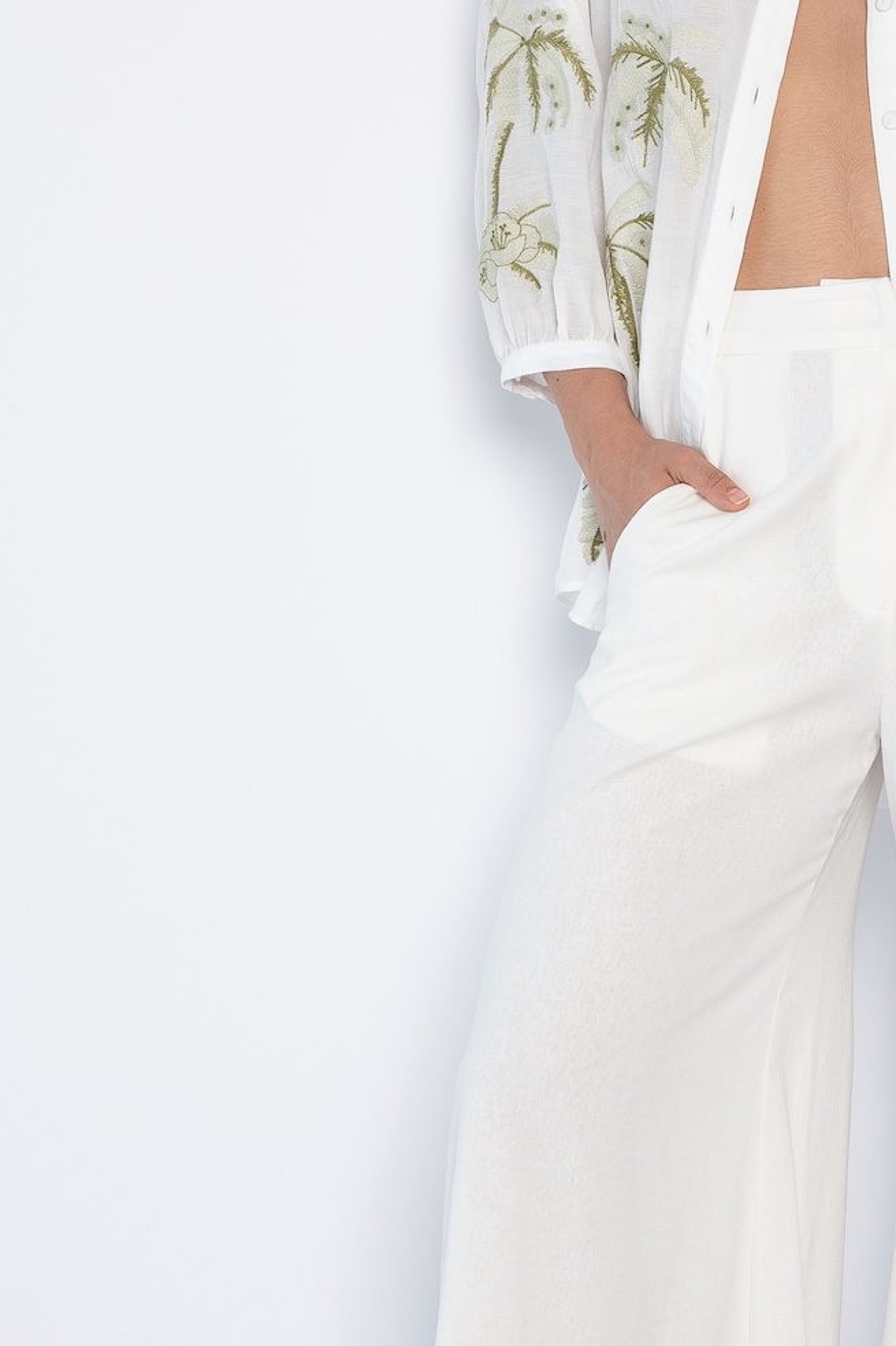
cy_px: 565
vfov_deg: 18.6
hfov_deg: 12.3
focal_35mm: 110
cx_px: 893
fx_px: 4111
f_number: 4.5
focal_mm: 48
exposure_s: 1/125
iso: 200
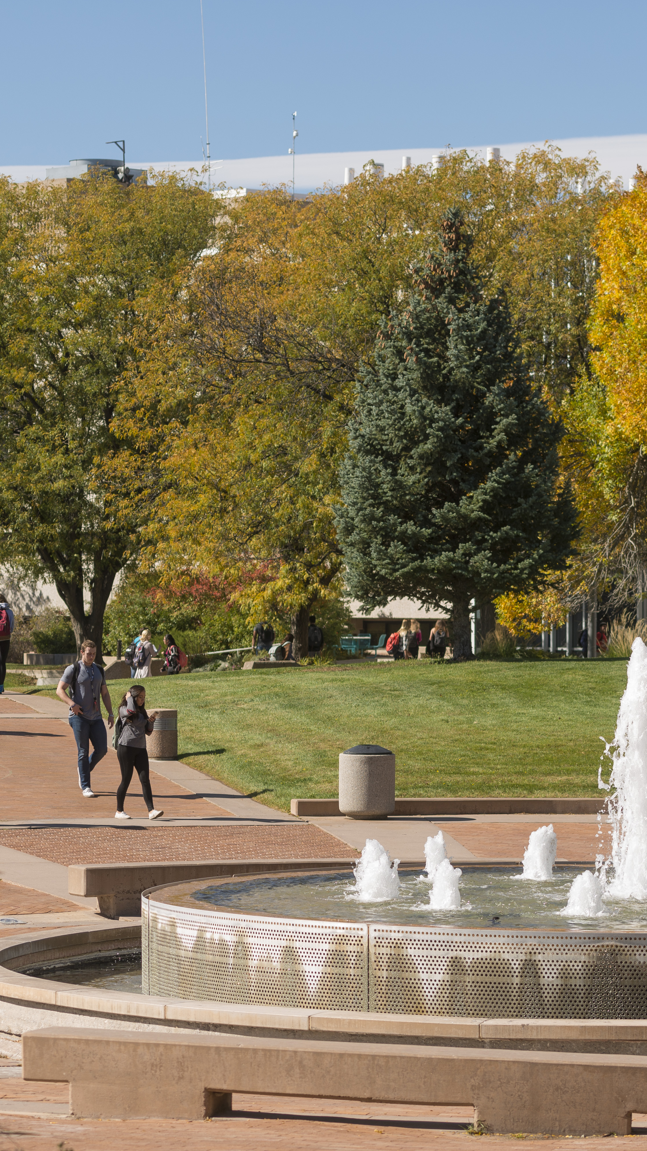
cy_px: 703
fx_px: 4118
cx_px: 351
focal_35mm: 135
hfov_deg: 9.0
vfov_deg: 15.9
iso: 50
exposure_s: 1/800
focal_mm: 70
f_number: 3.2
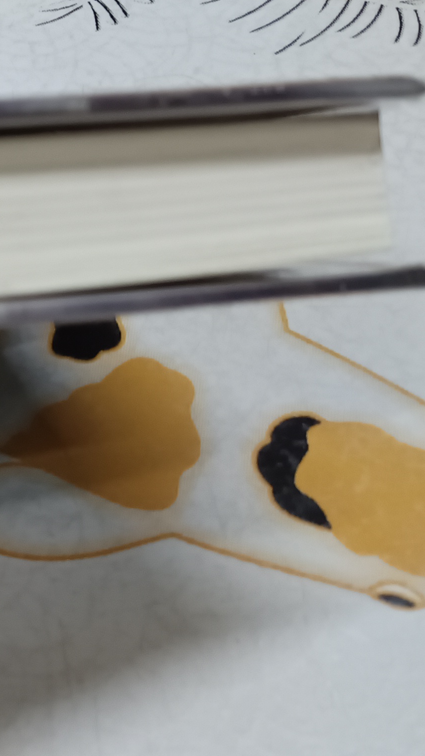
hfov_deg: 14.7
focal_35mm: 69
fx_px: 1382
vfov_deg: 30.3
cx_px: -395
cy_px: 230
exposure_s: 1/33.3
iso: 1198
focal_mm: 5.31
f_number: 1.7
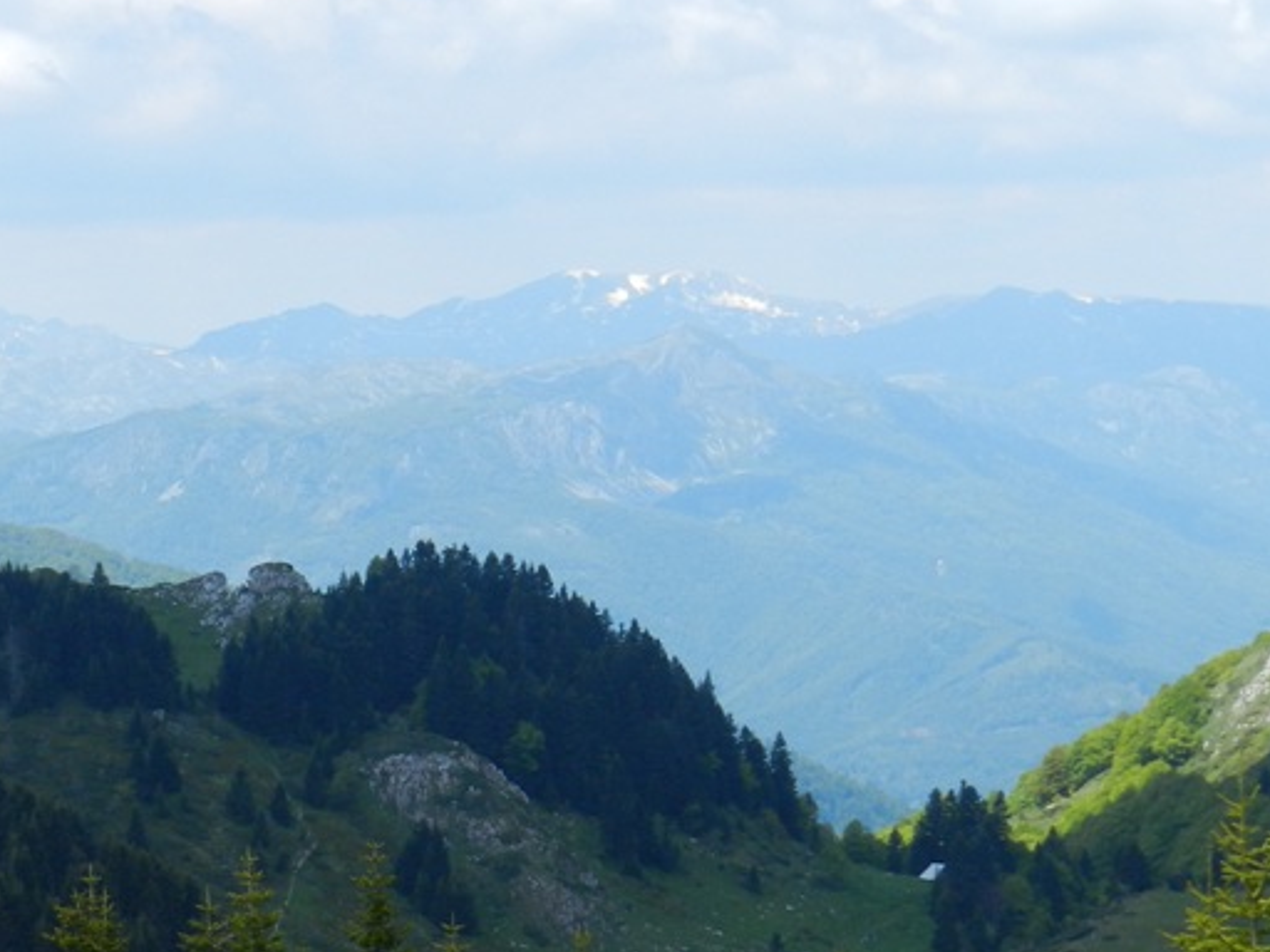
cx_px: 367
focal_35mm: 120
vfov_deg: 12.3
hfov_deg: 16.4
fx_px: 4403
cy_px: 635
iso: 160
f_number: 4.6
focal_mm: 10.7
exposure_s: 1/640
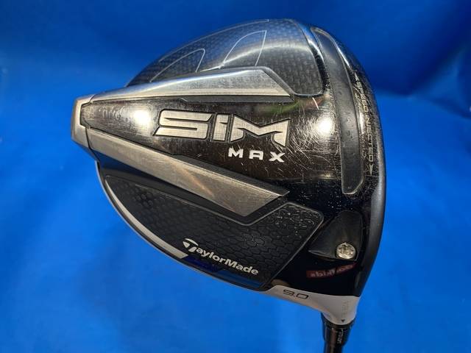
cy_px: 176
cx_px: 236
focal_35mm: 26
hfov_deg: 67.3
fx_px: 354
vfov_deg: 53.1
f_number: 1.8
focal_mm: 4.25
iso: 100
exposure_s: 1/60
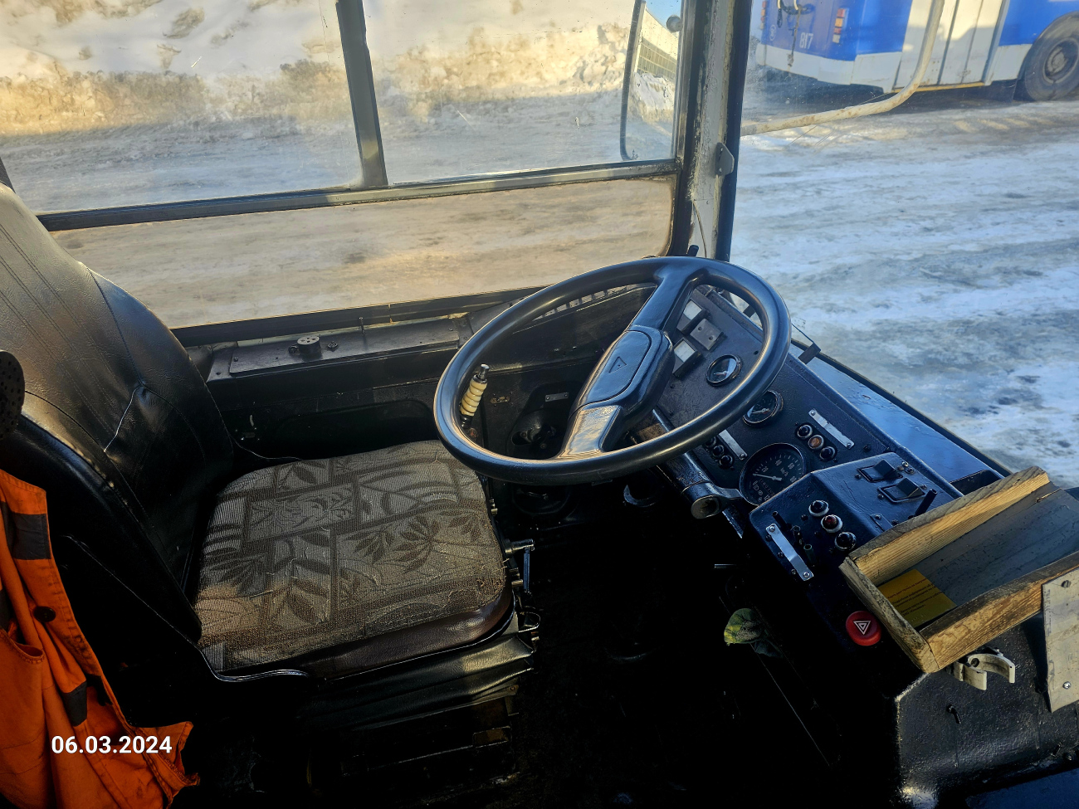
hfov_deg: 73.9
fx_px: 717
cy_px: 404
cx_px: 540
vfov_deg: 58.9
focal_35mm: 23
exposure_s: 1/100
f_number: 1.7
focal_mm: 6.3
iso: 12
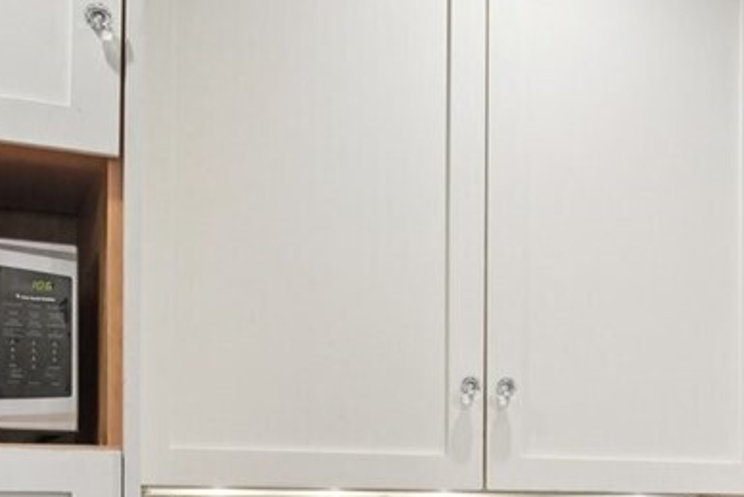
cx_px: 1046
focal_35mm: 70
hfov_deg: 24.1
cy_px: 532
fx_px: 1447
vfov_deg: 18.8
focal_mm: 16
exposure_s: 1/40
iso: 1600
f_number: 8
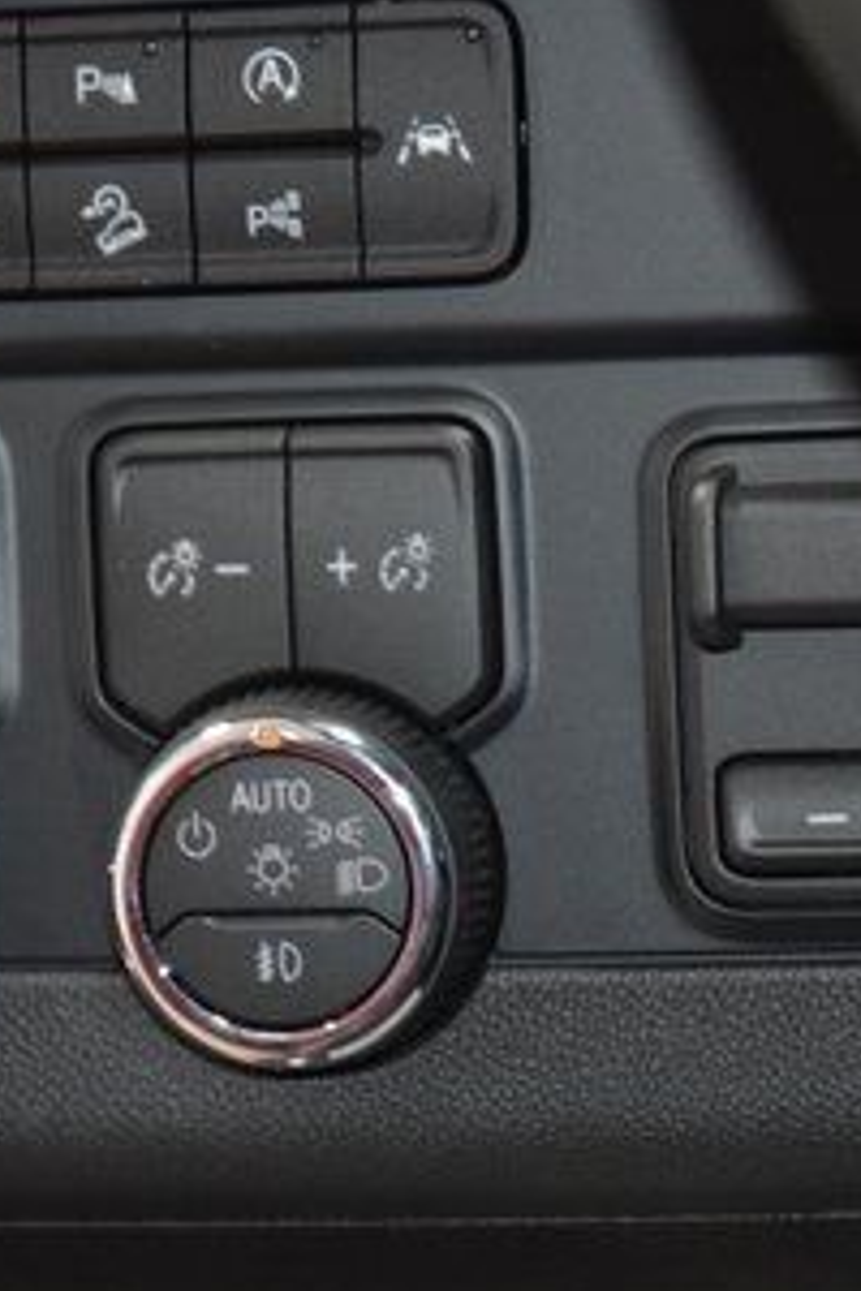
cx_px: 280
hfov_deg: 6.1
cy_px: 549
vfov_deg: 9.2
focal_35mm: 224
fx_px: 8035
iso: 2500
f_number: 4.5
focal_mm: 70
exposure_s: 1/50
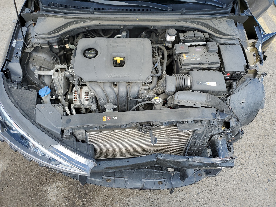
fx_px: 207
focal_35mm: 26
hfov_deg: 67.3
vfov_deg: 53.1
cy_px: 104
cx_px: 138
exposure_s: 1/455
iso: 50
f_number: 1.5
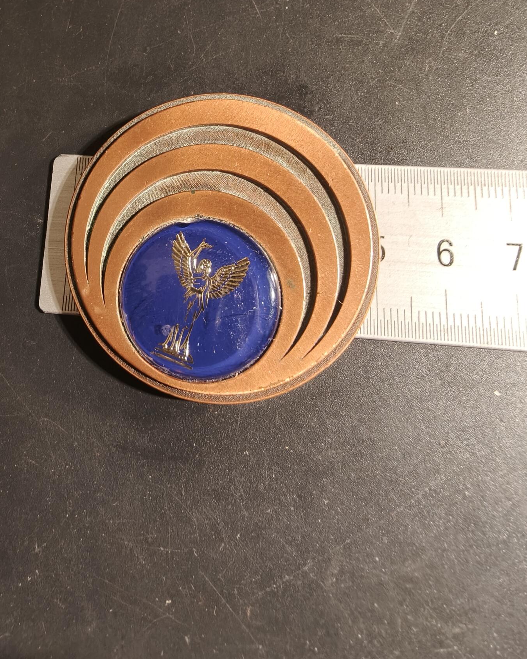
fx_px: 468
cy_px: 323
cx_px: 263
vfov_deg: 70.3
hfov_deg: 58.8
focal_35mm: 24
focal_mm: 2.32
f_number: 2
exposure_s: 1/50
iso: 200
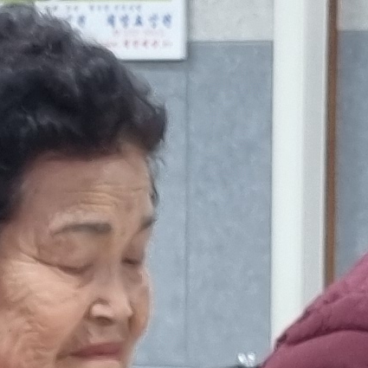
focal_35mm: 218
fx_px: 2622
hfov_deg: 8.0
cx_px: 178
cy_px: 810
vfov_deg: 7.6
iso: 160
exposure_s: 1/40
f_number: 1.8
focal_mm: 5.4
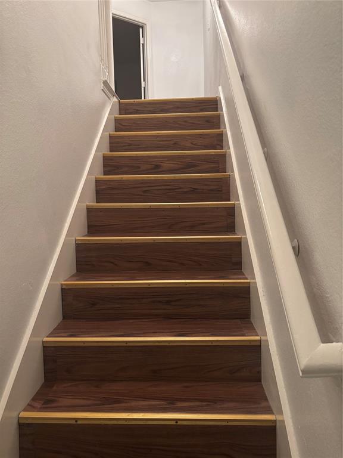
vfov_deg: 67.3
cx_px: 172
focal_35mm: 26
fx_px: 344
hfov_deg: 53.1
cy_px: 229
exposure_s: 1/40
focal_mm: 5.96
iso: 640
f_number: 1.6
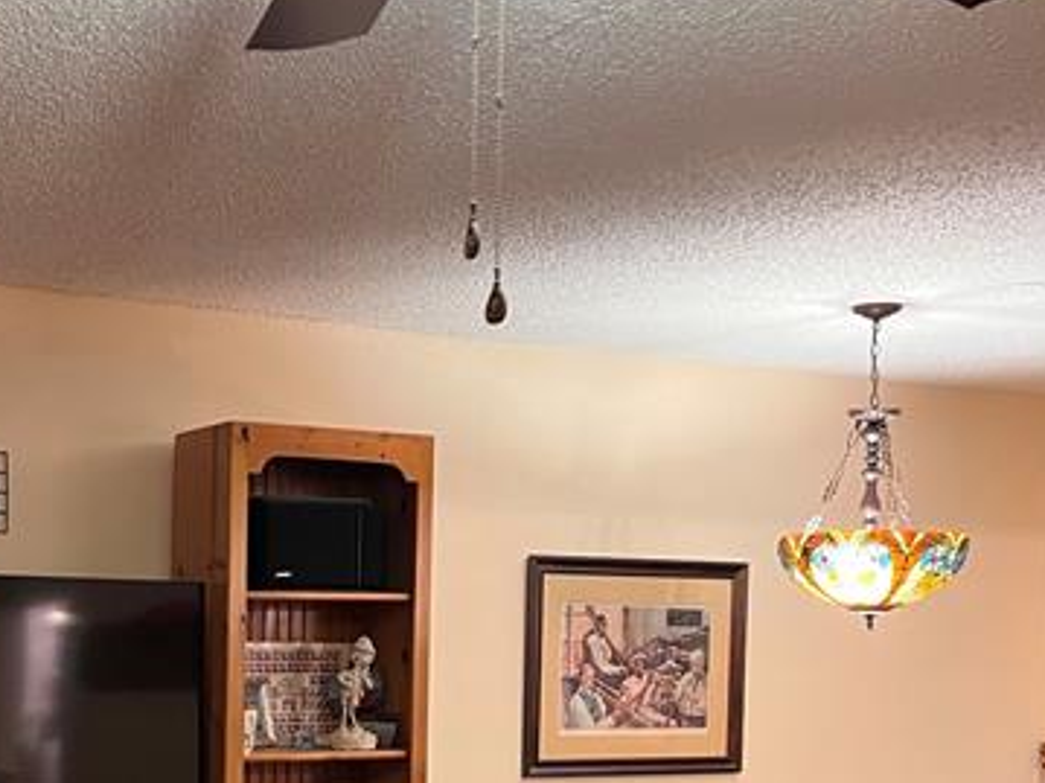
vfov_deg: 24.5
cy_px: 693
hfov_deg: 32.7
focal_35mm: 58
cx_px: 285
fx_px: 1750
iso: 400
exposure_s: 1/60
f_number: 1.5
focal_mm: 5.7
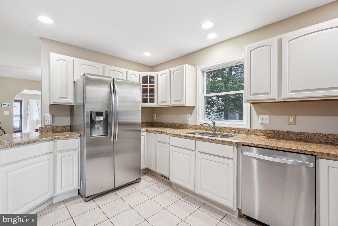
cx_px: 169
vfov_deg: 77.3
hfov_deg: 100.4
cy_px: 113
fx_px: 141
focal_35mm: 15
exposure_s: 1/2.5
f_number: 7.1
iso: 100
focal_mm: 10
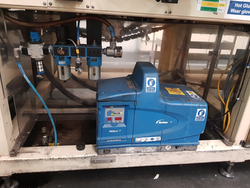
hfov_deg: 67.3
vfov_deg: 53.1
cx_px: 125
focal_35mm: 26
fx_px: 188
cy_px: 94
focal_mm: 4.3
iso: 250
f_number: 1.7
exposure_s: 1/13
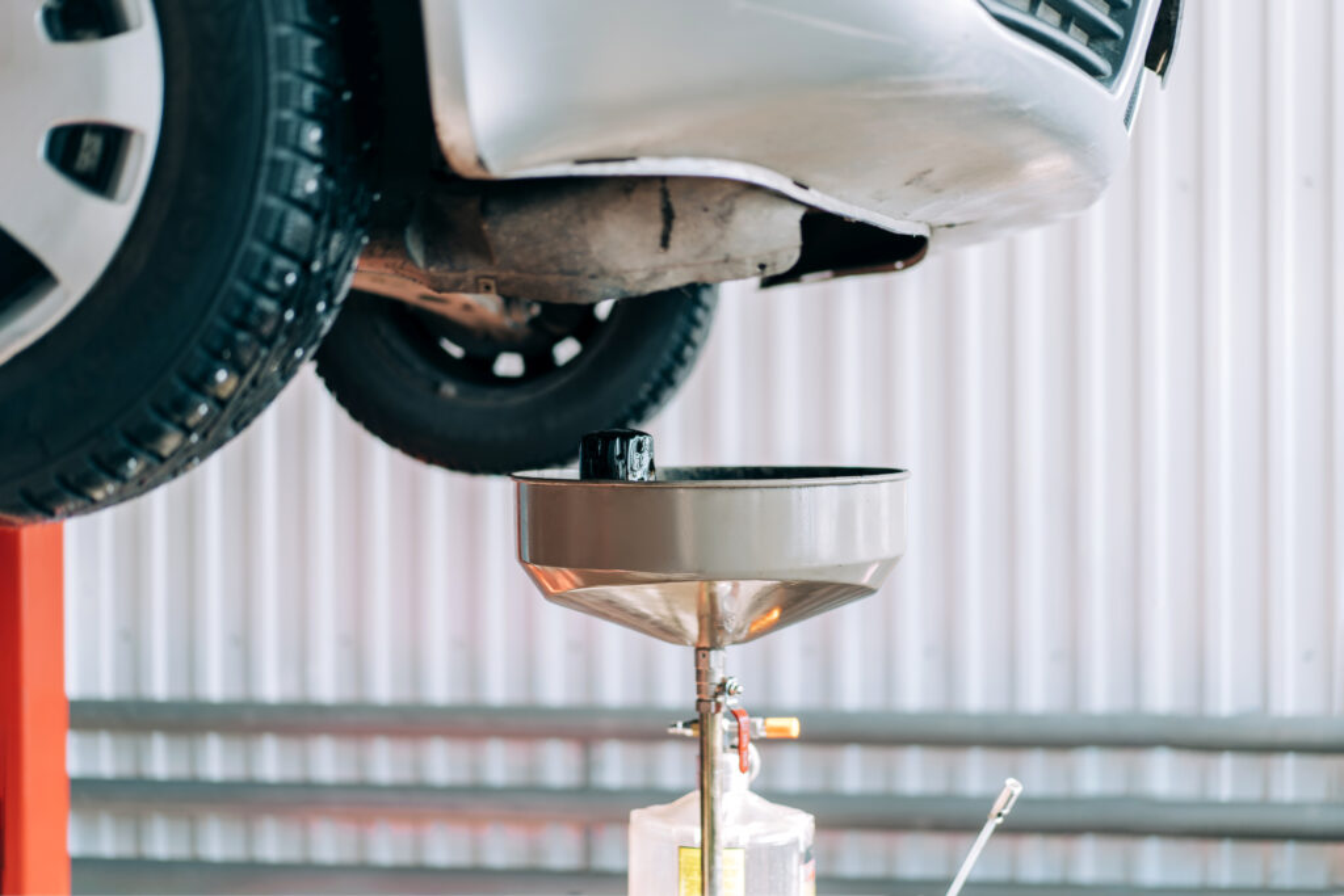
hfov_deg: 36.2
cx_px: 672
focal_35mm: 55
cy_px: 448
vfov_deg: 24.6
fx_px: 2053
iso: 100
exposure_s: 1/125
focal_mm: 55
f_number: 1.8
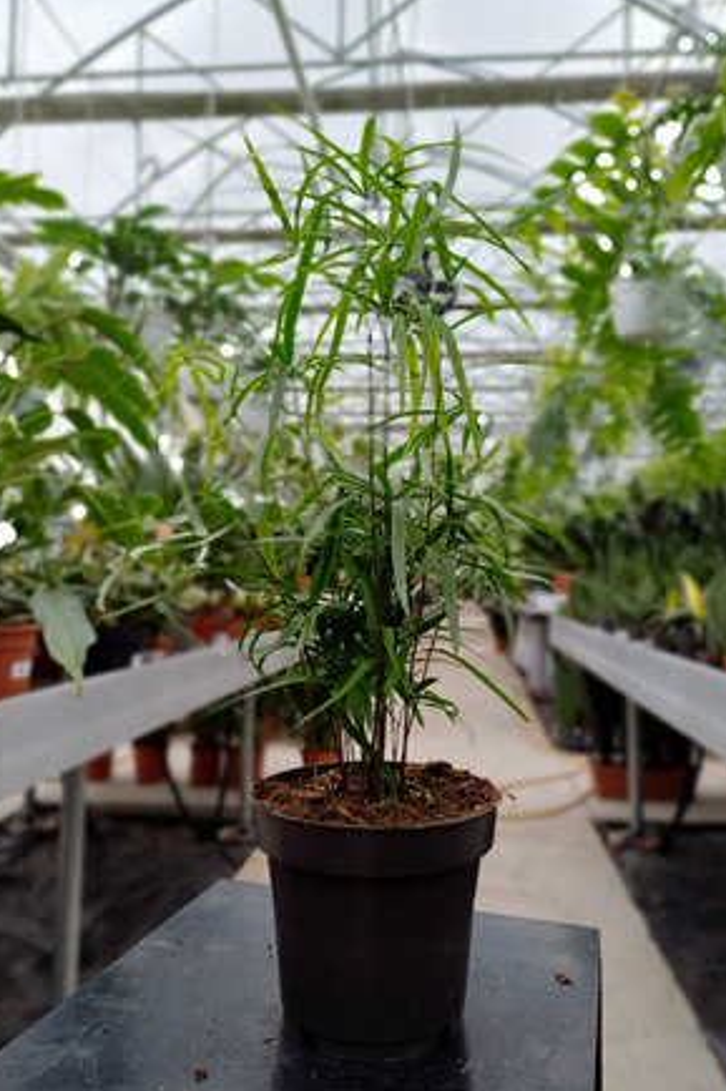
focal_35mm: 27
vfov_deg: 67.4
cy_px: 538
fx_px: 817
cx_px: 367
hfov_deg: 47.9
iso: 40
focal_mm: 4.65
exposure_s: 1/60
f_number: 1.8
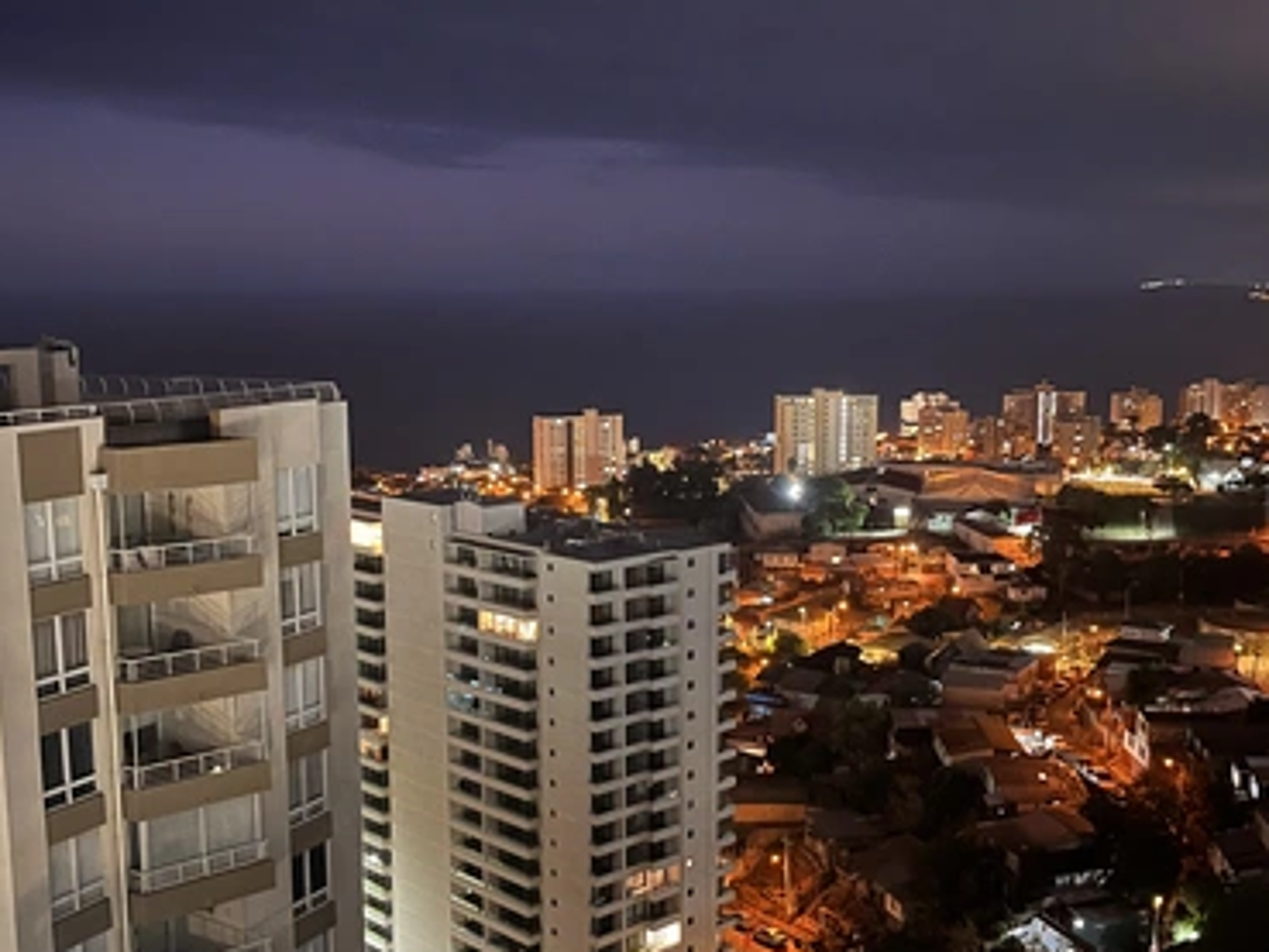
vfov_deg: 45.4
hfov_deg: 58.3
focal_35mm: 31
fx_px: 1137
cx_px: 643
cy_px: 526
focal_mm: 5.1
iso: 800
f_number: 1.6
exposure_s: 1/5
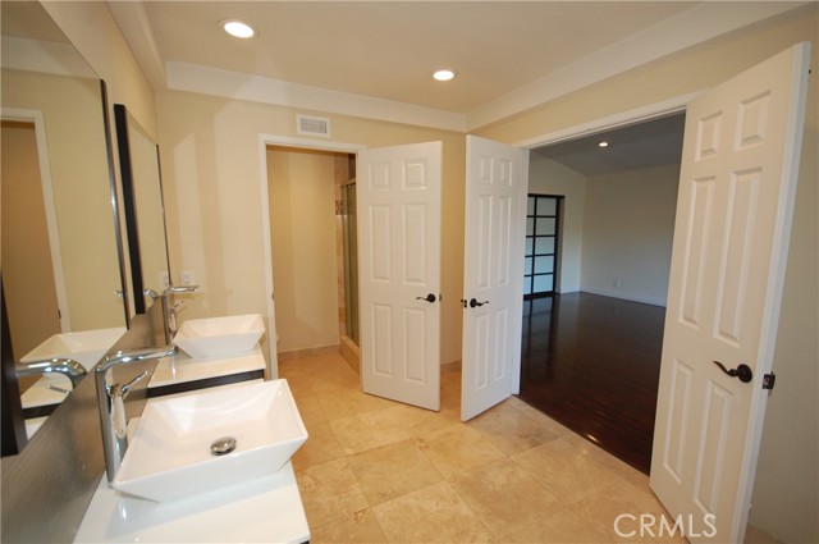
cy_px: 272
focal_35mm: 15
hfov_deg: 100.5
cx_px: 410
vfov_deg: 77.2
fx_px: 341
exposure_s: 1/80
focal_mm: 10
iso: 400
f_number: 4.5
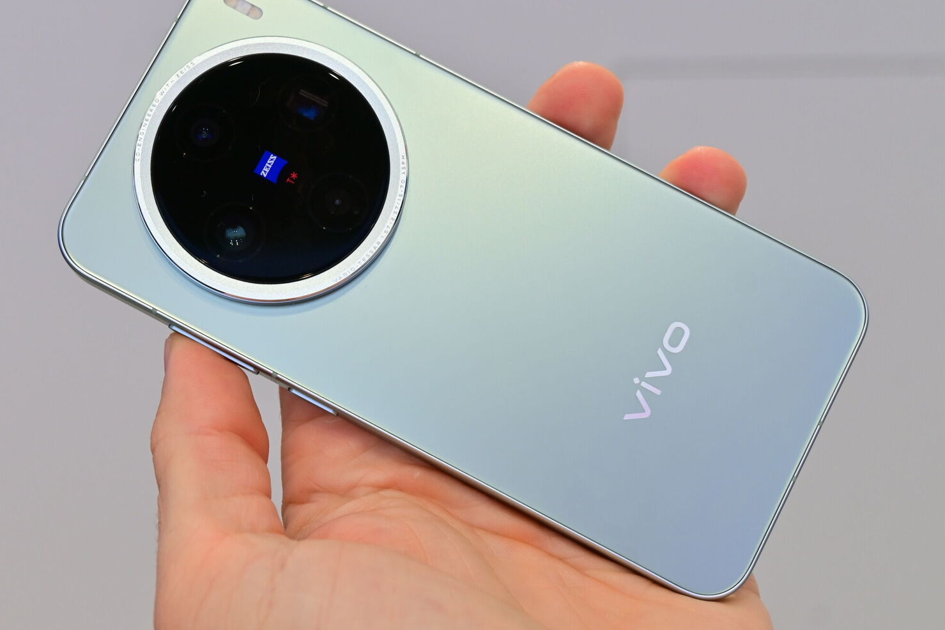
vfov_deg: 22.1
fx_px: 1610
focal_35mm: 61
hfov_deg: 32.7
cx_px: 404
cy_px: 311
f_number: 5.6
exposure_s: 1/125
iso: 320
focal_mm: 31.5
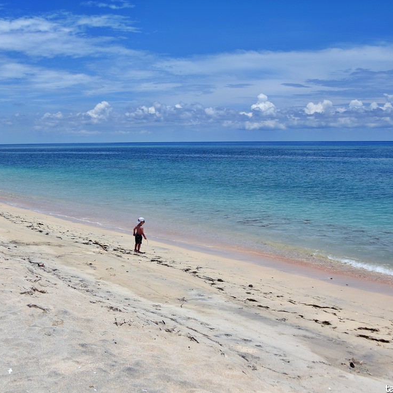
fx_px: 501
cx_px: 150
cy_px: 196
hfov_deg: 42.6
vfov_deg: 42.8
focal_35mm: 39
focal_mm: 20
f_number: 5.6
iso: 100
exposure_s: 1/1000
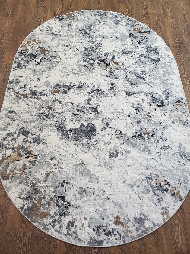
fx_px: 190
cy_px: 127
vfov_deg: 67.3
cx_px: 95
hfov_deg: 53.1
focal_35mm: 26
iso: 200
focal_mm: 4.3
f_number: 2.4
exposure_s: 1/100
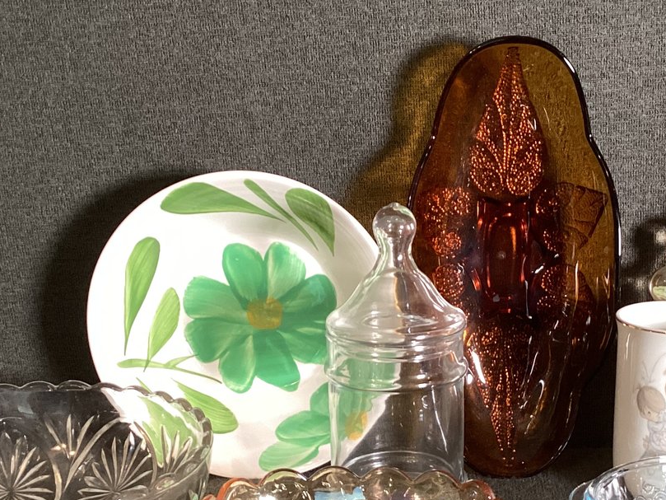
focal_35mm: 58
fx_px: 1116
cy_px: 384
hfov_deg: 33.1
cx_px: 415
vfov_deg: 24.9
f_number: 2.4
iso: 125
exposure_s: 1/60
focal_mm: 3.3
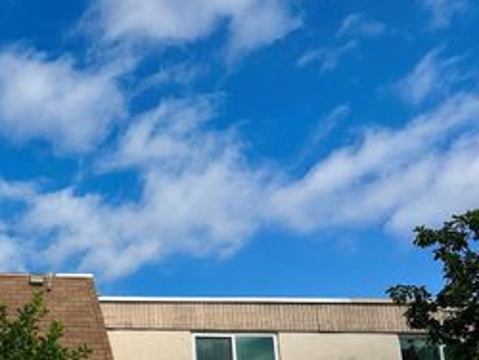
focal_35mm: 48
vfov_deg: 29.1
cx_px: 44
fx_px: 665
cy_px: 323
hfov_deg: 37.0
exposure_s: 1/7576
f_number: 1.78
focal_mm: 6.86
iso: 80
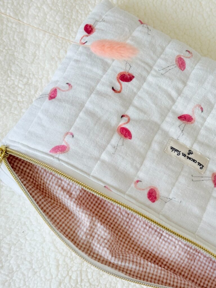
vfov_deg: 39.7
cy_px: 144
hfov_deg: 30.3
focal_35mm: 48
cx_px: 108
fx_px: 399
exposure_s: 1/163
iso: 64
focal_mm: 6.76
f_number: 1.78
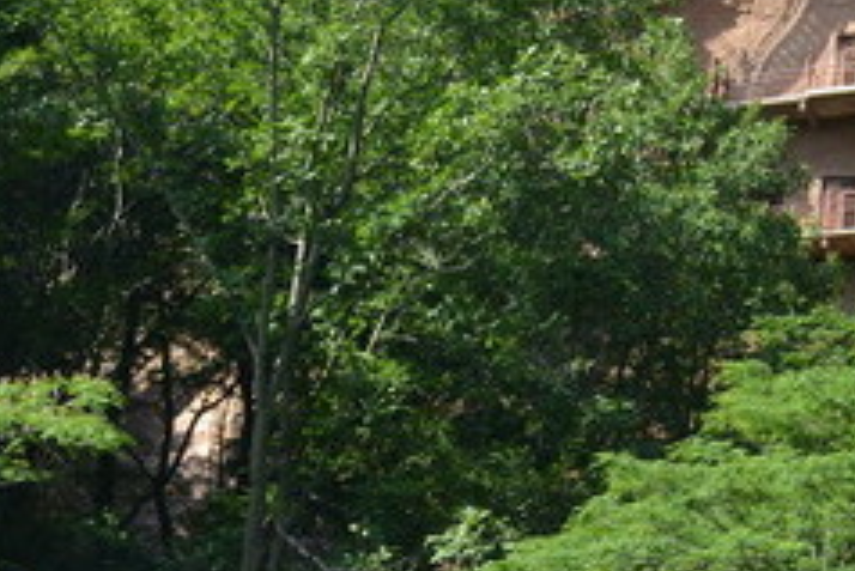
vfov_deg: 8.5
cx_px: 1559
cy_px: -824
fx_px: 3469
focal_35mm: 146
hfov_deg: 12.7
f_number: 6.3
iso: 200
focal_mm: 29
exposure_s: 1/400
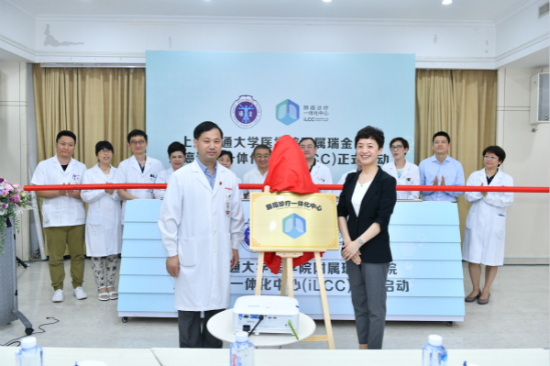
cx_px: 275
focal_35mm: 31
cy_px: 183
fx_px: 473
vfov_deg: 42.3
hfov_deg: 60.3
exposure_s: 1/125
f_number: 4
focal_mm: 31
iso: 1000
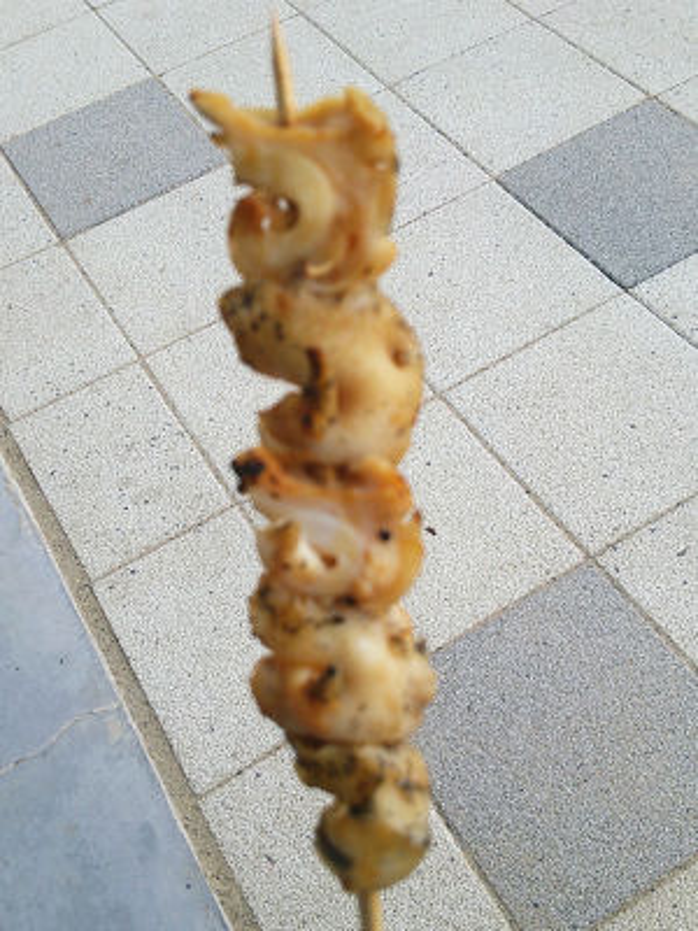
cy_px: 466
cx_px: 349
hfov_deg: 46.8
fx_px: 807
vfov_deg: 60.0
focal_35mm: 30
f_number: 1.94
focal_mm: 4.06
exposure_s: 1/807
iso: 40
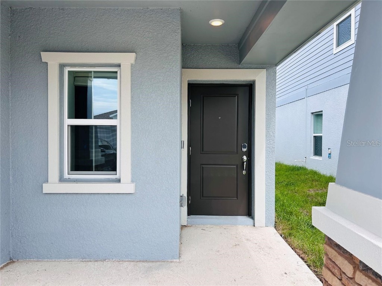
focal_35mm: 26
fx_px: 287
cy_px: 143
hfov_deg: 67.3
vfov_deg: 53.1
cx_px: 191
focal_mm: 5.7
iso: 50
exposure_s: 1/1058
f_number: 1.5
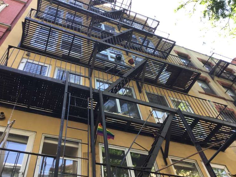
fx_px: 225
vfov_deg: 42.9
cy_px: 90
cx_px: 112
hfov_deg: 55.3
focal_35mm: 33
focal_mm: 3.3
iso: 25
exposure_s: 1/120
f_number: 2.4
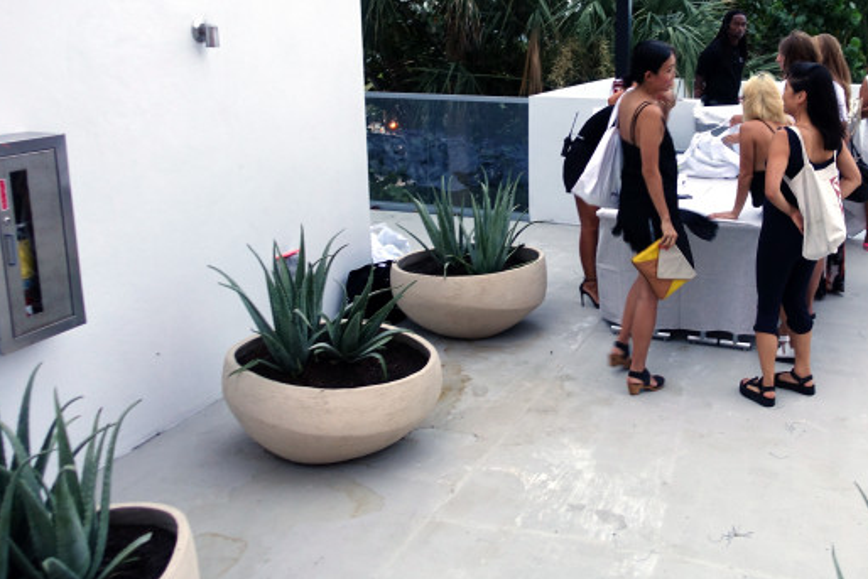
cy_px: 192
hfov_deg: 53.3
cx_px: 581
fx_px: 844
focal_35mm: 35
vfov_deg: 37.5
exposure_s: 1/30
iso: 125
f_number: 1.8
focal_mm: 8.8
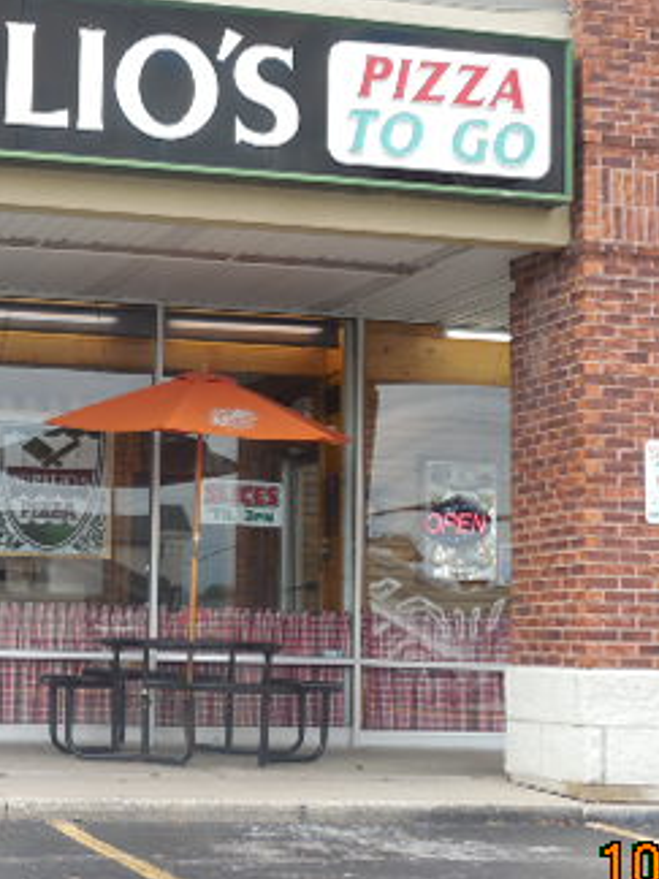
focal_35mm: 85
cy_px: 342
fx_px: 2158
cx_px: 127
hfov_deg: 17.2
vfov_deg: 23.0
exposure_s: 1/250
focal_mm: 7.8
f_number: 3.9
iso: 160
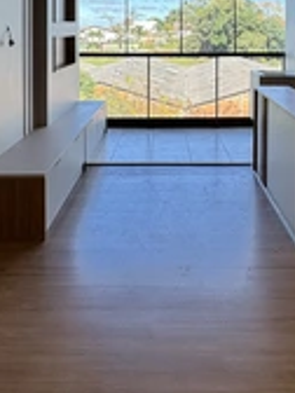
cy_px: 30
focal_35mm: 40
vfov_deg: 42.4
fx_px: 455
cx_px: 173
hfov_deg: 35.9
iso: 40
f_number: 2.2
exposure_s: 1/373
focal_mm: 2.22
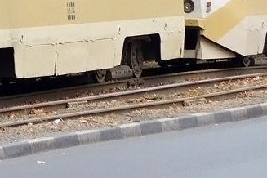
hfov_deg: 7.2
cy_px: -119
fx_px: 2121
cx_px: -24
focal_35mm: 286
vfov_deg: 4.8
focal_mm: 28.84
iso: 500
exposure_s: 1/500
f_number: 4.5
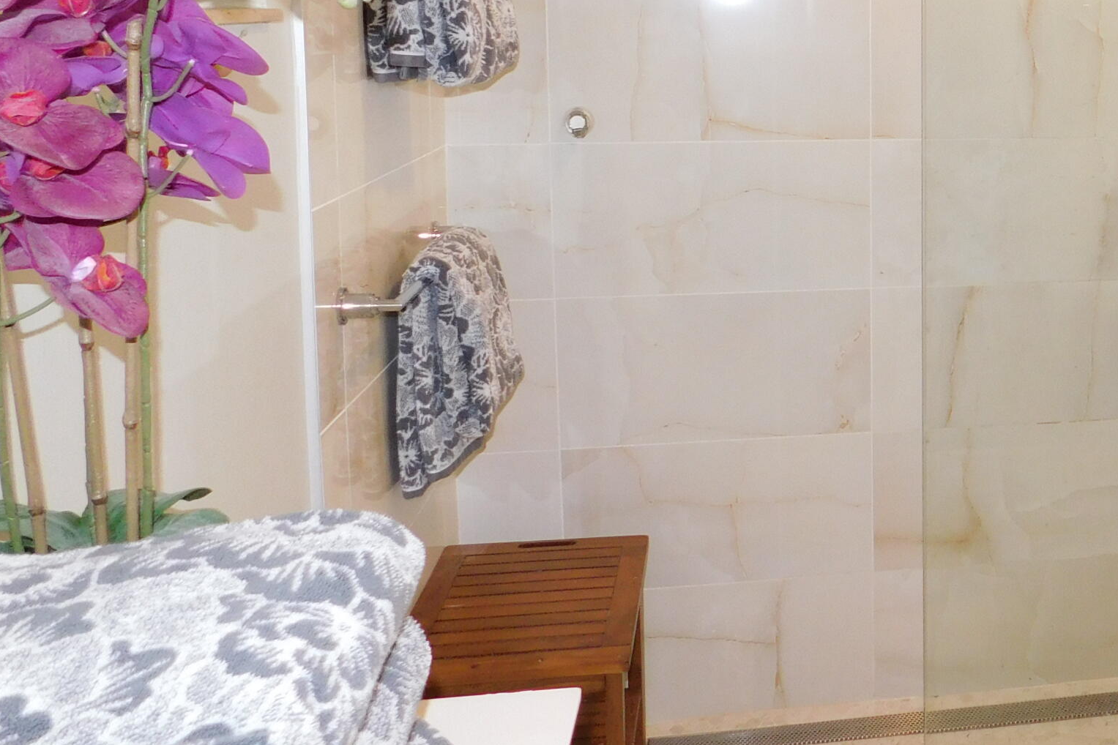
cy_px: 160
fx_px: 1459
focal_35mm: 47
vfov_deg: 28.1
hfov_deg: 37.8
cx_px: 1095
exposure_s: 1/30
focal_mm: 4
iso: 200
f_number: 3
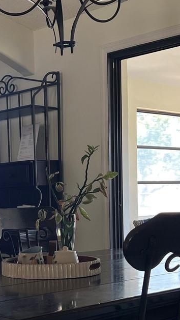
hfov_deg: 16.6
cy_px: 206
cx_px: 38
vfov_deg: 29.2
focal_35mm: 72
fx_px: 611
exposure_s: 1/121
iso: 64
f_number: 1.5
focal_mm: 5.7
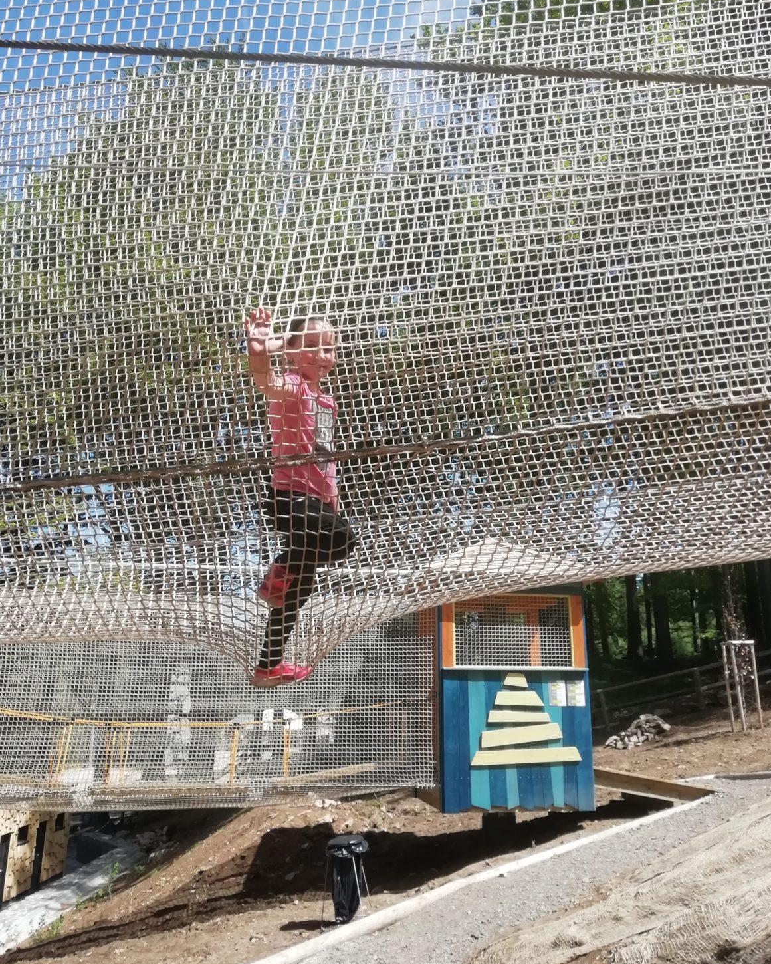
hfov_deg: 51.5
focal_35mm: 28
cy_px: 495
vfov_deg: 62.2
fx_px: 799
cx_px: 398
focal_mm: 3.46
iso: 50
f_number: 2.2
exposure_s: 1/789
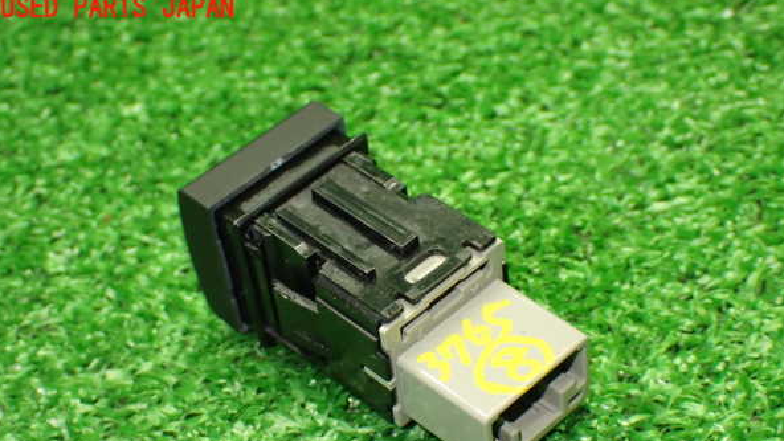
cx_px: 391
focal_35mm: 74
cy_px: 290
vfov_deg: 16.3
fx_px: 1538
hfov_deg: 28.6
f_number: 3.8
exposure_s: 1/60
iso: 1000
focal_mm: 11.88
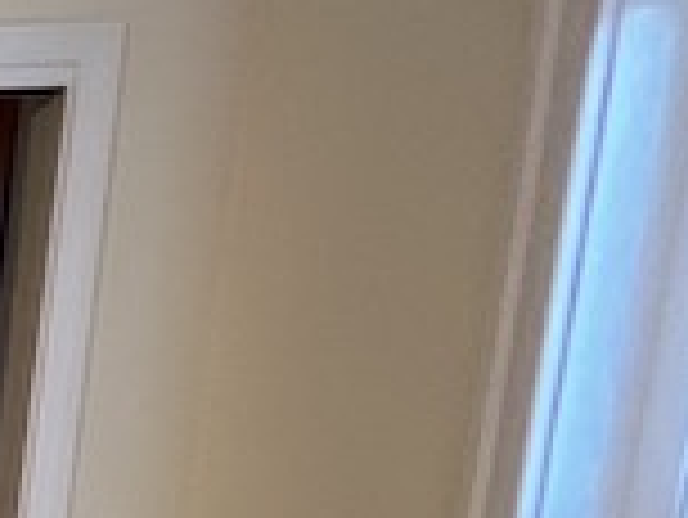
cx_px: -1012
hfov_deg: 14.7
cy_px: 689
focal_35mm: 68
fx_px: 1353
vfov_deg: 19.8
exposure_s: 1/60
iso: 160
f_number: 1.8
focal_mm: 1.57
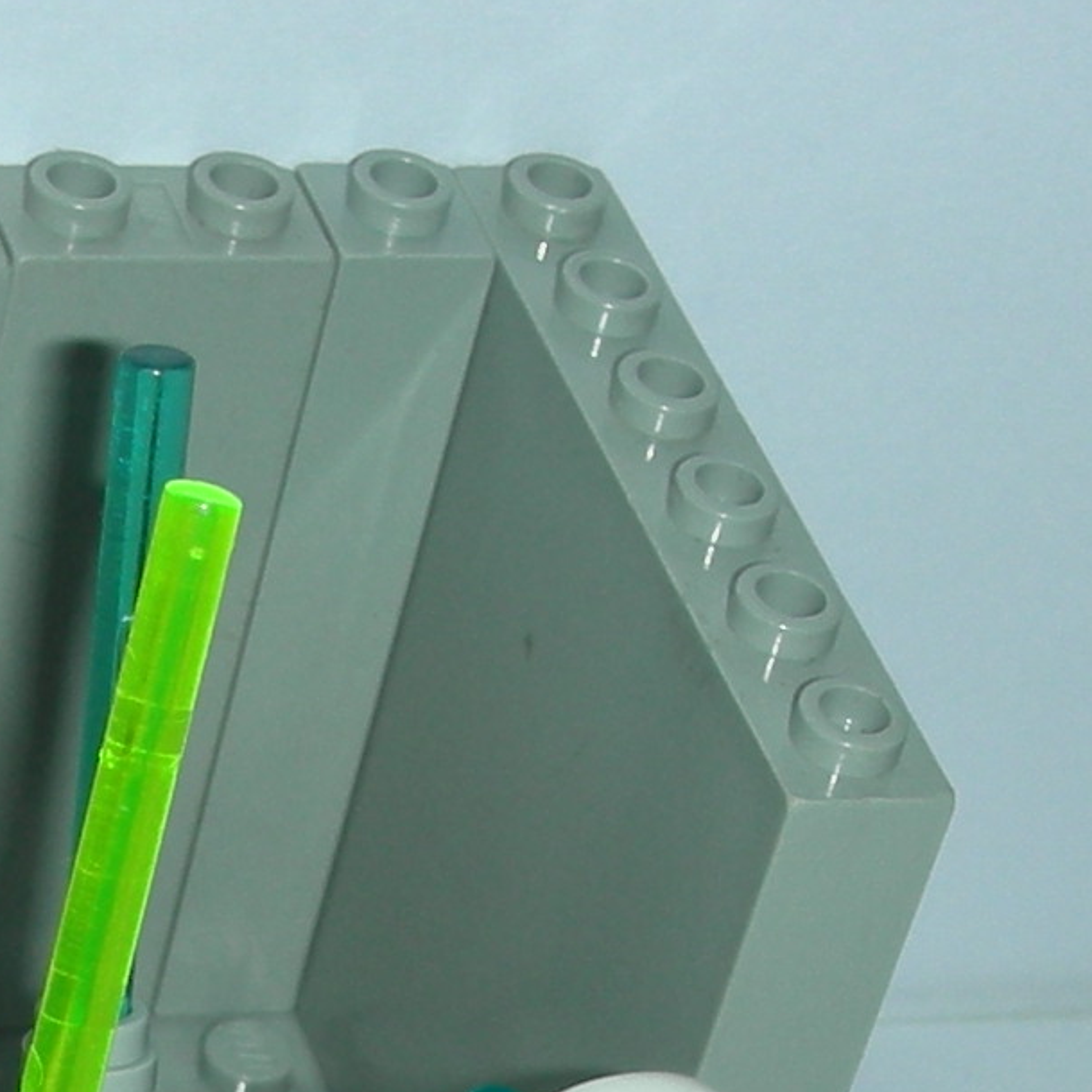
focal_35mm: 143
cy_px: 1616
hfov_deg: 11.9
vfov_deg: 11.7
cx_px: -283
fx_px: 5104
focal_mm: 5.8
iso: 50
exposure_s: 1/60.1
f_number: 3
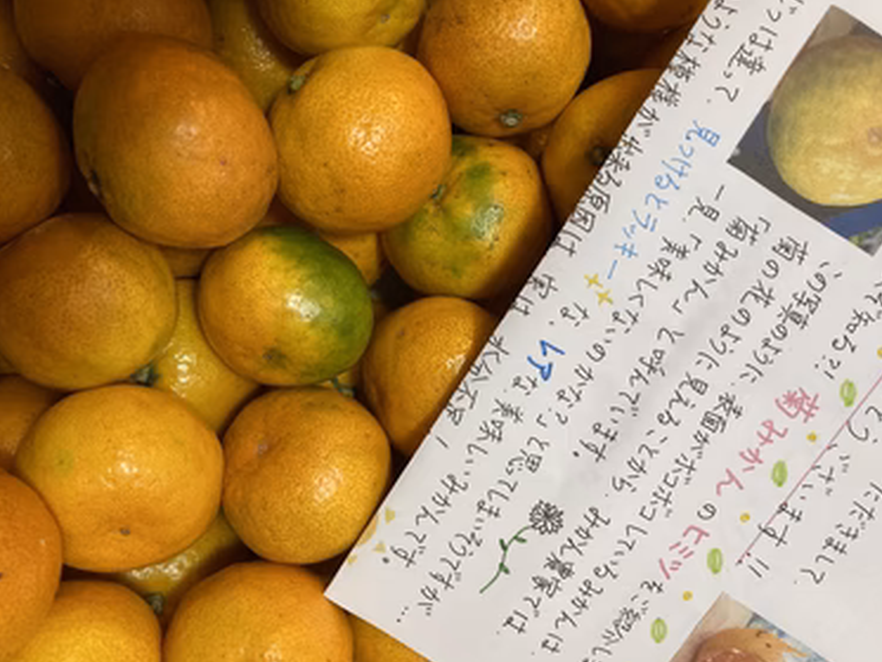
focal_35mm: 30
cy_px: 350
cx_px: 433
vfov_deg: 46.8
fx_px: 765
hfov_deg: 59.9
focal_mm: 3.99
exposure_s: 1/40
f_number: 1.8
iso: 250
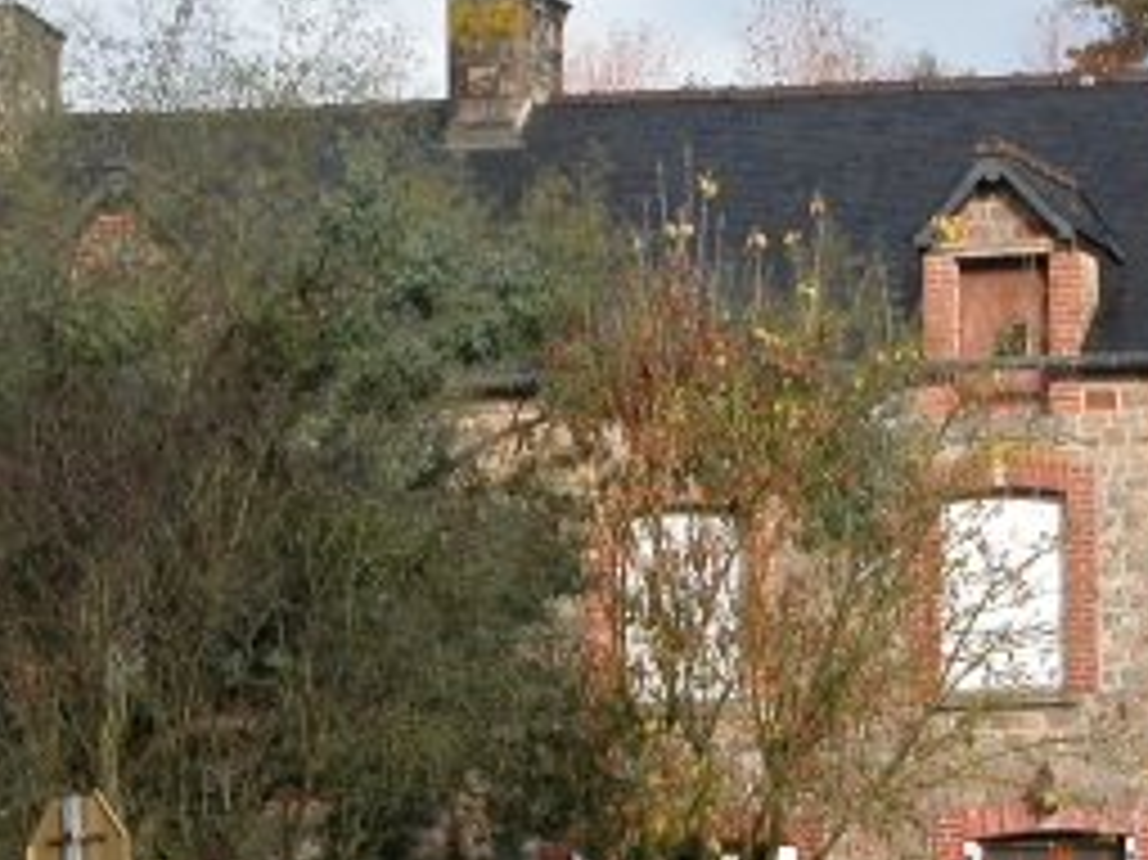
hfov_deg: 9.5
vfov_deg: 7.1
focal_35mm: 209
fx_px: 6928
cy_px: 702
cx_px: 806
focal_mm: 19.9
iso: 100
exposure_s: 1/214
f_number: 5.4
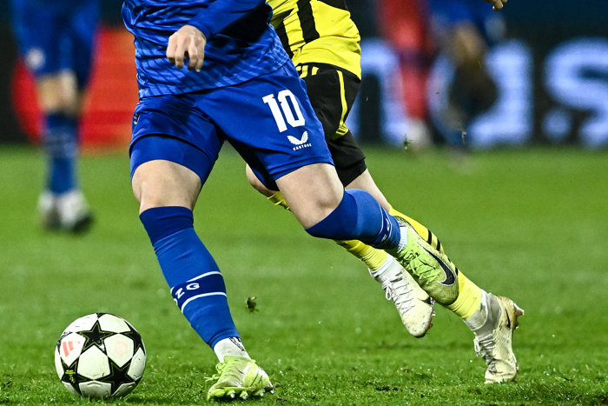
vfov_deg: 2.0
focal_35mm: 685
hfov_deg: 3.0
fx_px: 11571
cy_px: 83
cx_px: 208
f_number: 4
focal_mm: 400
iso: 5000
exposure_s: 1/1600
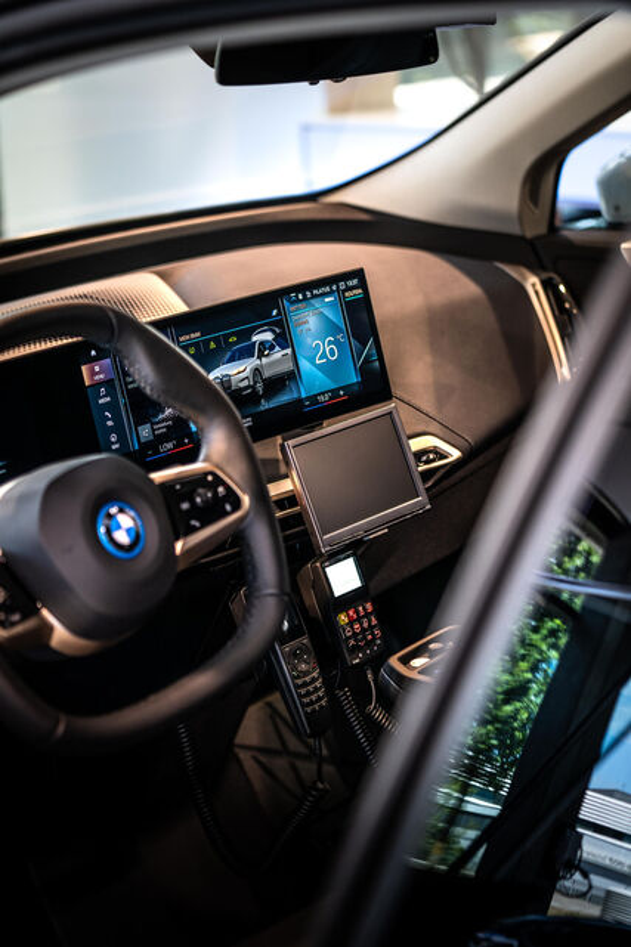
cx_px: 316
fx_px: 1894
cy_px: 474
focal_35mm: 72
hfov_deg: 18.9
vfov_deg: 28.1
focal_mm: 72
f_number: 2.8
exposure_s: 1/100
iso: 200
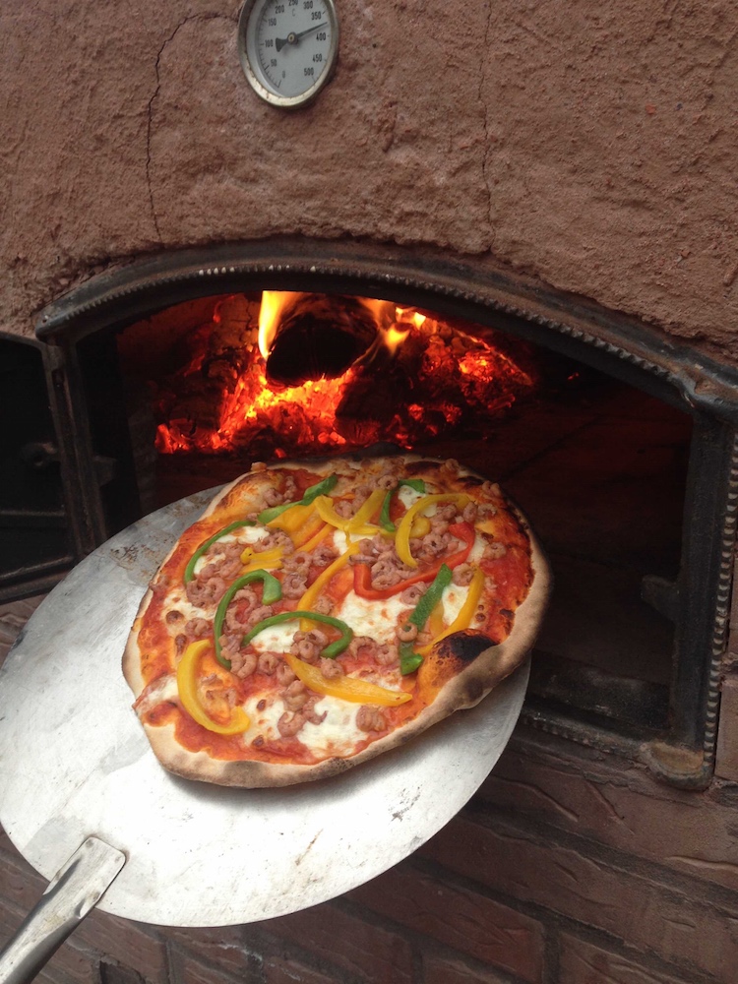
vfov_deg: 55.4
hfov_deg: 42.9
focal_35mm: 33
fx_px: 938
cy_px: 492
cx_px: 369
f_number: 2.4
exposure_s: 1/30
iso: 50
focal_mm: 4.12
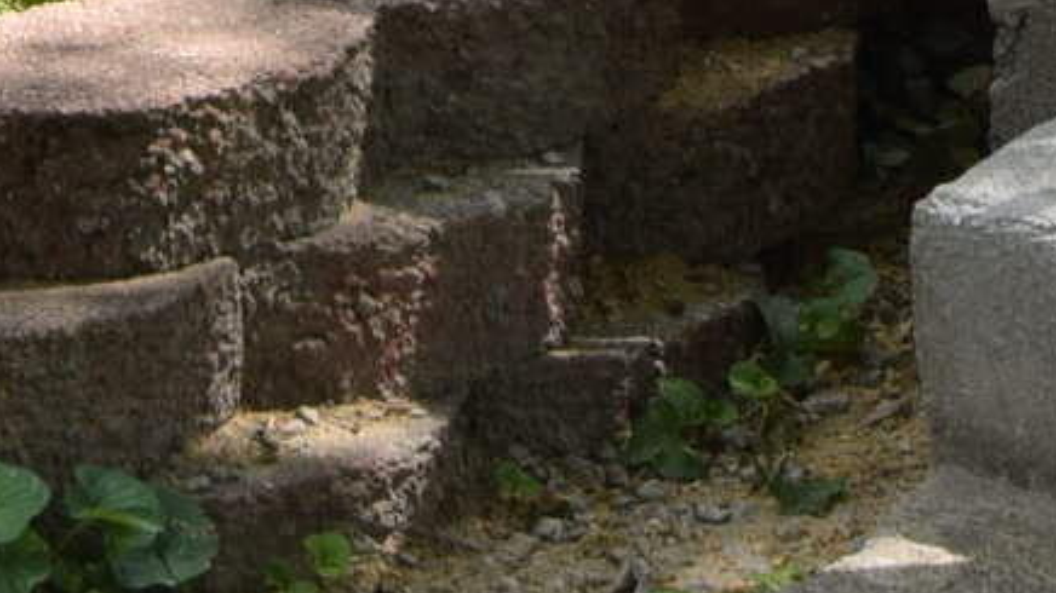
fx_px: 6047
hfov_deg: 9.6
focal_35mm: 216
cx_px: -615
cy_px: -1324
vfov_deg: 5.2
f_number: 8
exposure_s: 1/250
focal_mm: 20
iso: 200
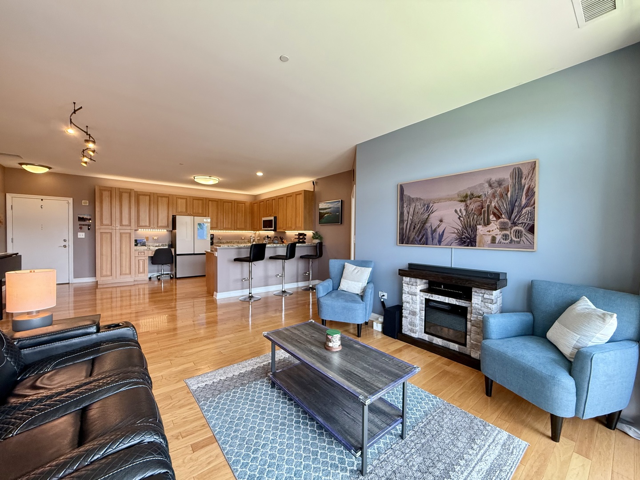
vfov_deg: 85.7
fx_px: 259
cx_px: 320
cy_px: 240
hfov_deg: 102.1
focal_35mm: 14
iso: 320
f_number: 2.2
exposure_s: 1/100
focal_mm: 2.22
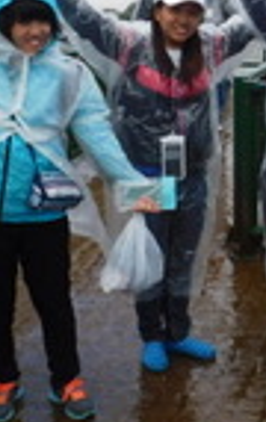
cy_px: 106
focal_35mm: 68
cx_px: 293
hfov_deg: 18.5
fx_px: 785
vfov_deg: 29.7
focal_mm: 4
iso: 125
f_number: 3
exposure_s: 1/800
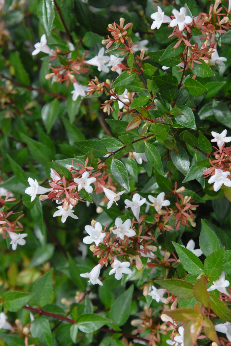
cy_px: 173
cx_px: 116
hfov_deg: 9.2
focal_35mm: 150
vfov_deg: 13.7
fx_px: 1440
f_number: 9
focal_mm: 100
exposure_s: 1/320
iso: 400
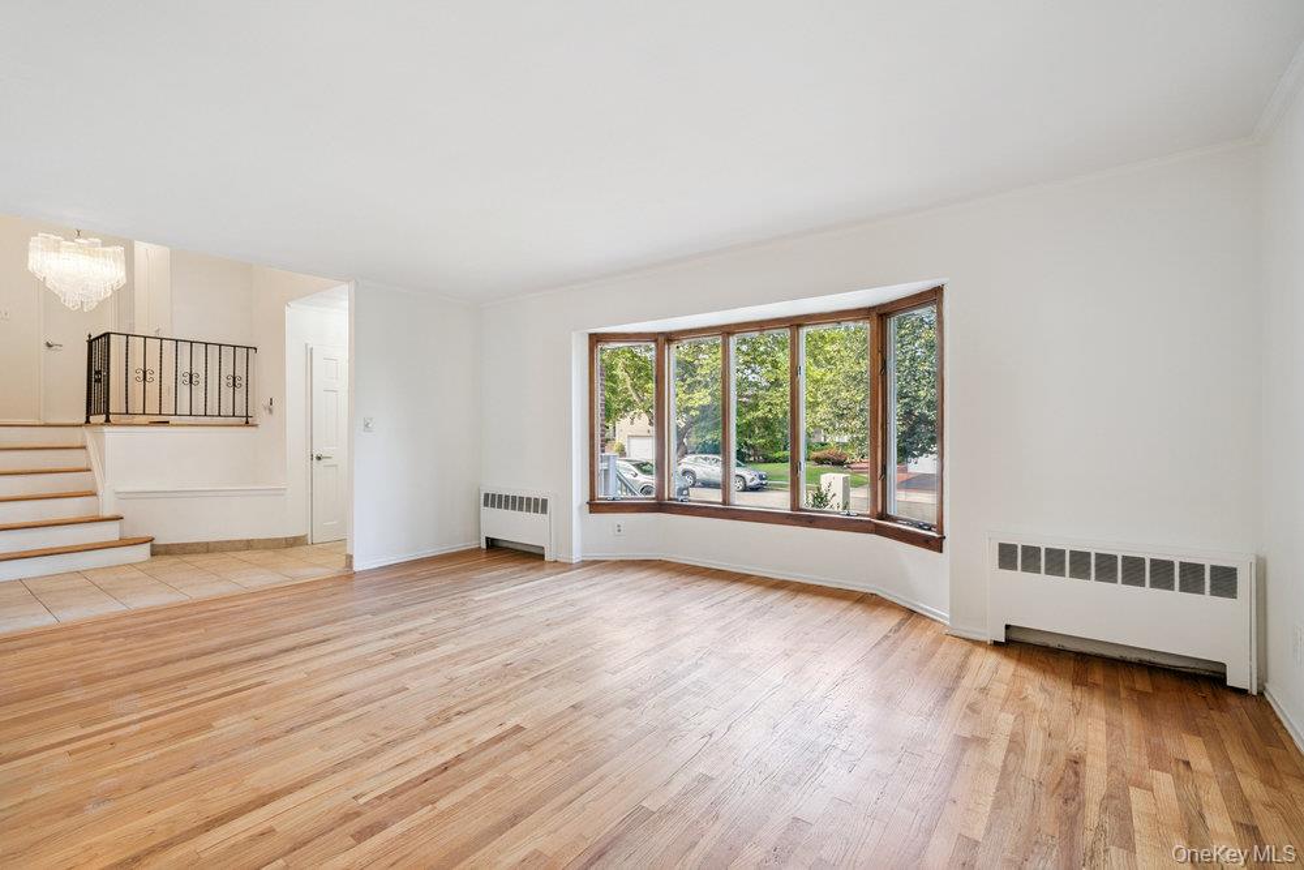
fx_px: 580
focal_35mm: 16
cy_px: 435
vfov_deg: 73.8
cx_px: 652
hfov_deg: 96.7
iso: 800
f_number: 5.6
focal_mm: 16
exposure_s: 1/80
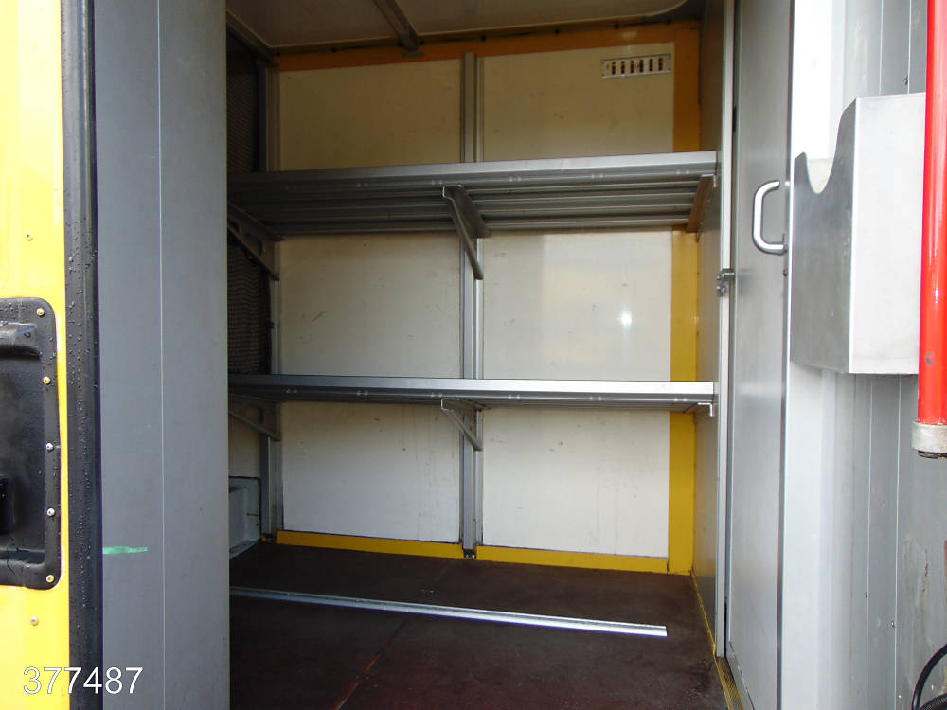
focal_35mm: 25
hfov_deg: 69.4
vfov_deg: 54.9
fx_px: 684
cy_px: 355
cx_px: 474
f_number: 3
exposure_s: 1/40
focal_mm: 4.5
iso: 80
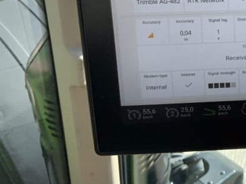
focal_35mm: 75
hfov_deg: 23.4
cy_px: -7
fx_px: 533
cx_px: 309
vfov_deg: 19.0
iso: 16
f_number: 1.8
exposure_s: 1/504
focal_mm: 3
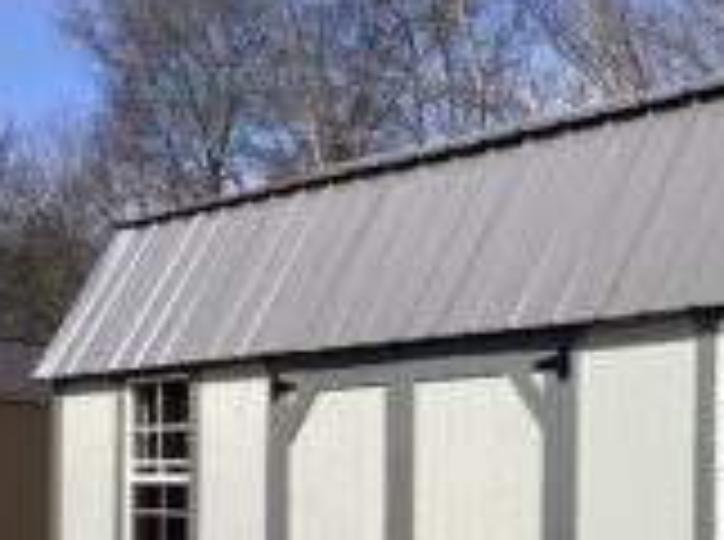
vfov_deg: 17.2
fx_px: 1753
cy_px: 495
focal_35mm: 84
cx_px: 780
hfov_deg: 22.2
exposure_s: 1/1988
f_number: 2.4
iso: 25
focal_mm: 3.3
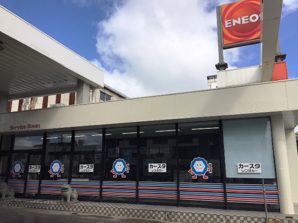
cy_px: 112
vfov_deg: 48.2
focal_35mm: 29
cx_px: 149
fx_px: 250
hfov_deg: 61.7
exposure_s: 1/2825
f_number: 2.2
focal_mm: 4.15
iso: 32
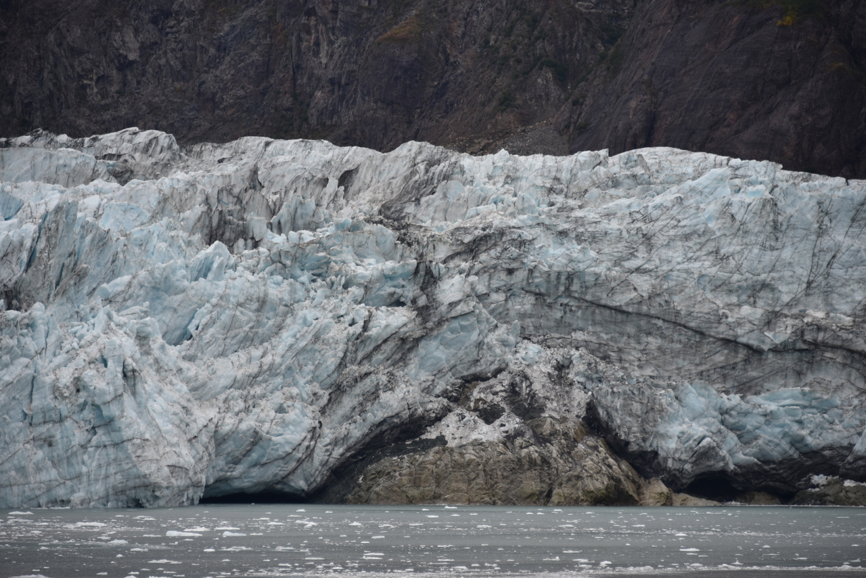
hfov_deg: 10.8
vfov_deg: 7.2
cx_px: 433
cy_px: 289
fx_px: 4571
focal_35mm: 190
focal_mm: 190
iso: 250
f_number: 5.6
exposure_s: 1/400
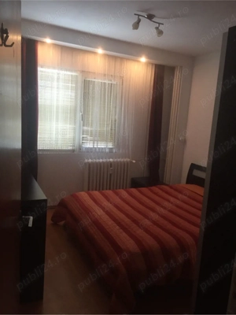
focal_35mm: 29
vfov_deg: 61.7
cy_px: 158
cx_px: 118
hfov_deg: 48.2
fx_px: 264
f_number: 2.2
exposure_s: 1/33
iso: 64
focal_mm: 4.15
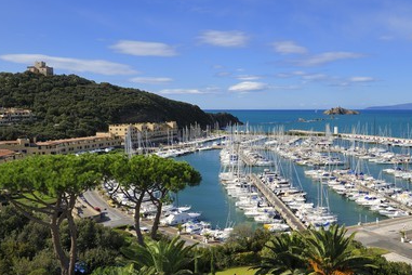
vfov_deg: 41.1
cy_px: 146
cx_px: 217
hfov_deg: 58.7
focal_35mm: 32
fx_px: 366
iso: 200
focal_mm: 29
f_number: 13
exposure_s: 1/200
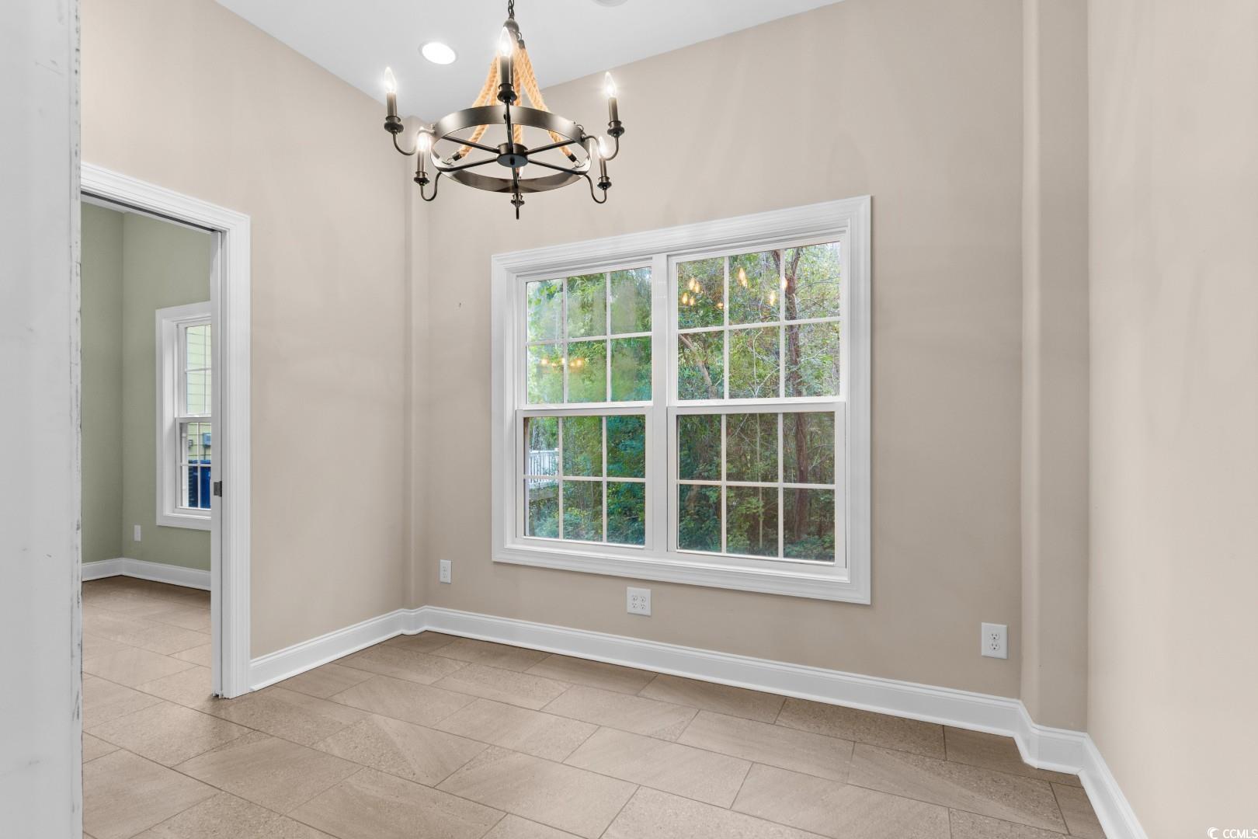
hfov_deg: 96.7
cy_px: 420
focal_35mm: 16
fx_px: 559
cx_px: 629
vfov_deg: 73.7
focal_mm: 11
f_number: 4.8
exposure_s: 1/3
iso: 100
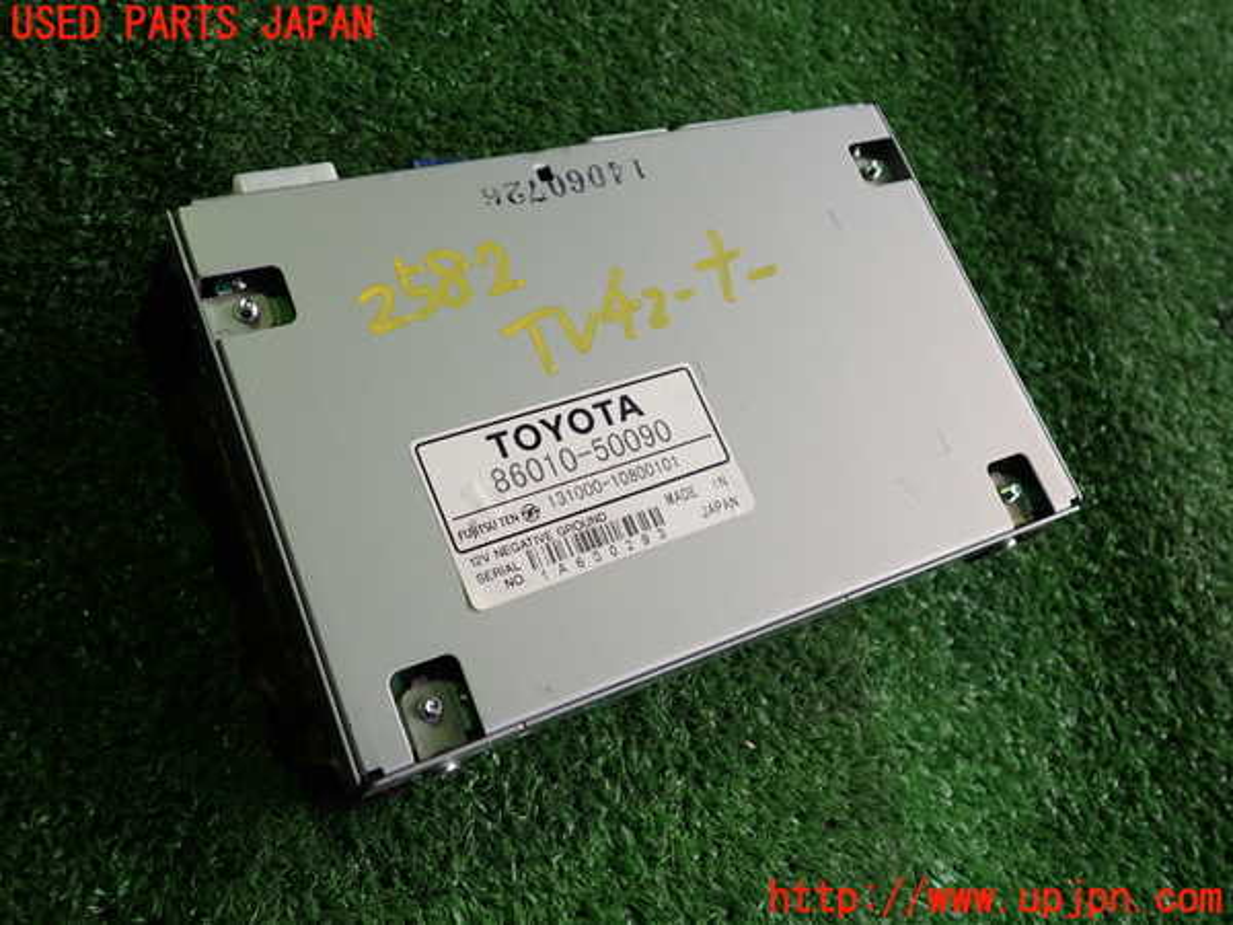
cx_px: 616
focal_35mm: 30
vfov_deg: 46.8
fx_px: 1069
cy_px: 462
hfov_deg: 60.0
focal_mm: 5.4
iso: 200
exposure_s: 1/125
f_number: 2.3
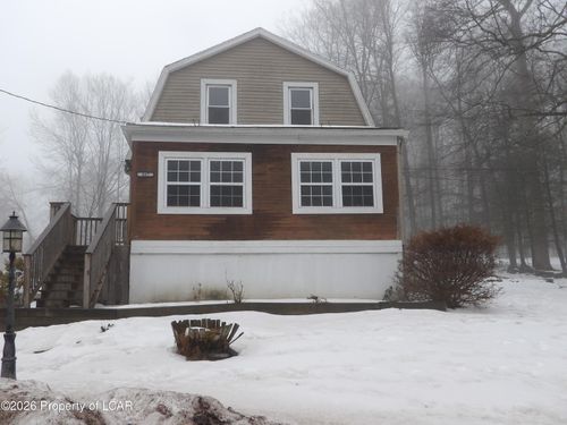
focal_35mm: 33
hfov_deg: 55.4
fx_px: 541
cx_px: 284
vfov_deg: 42.9
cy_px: 212
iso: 100
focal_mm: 5.9
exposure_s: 1/123
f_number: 3.6
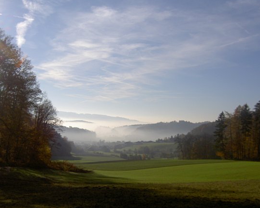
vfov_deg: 40.2
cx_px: 136
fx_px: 285
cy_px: 107
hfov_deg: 49.0
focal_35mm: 37
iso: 50
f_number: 4.7
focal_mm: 5.6
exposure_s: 1/1250
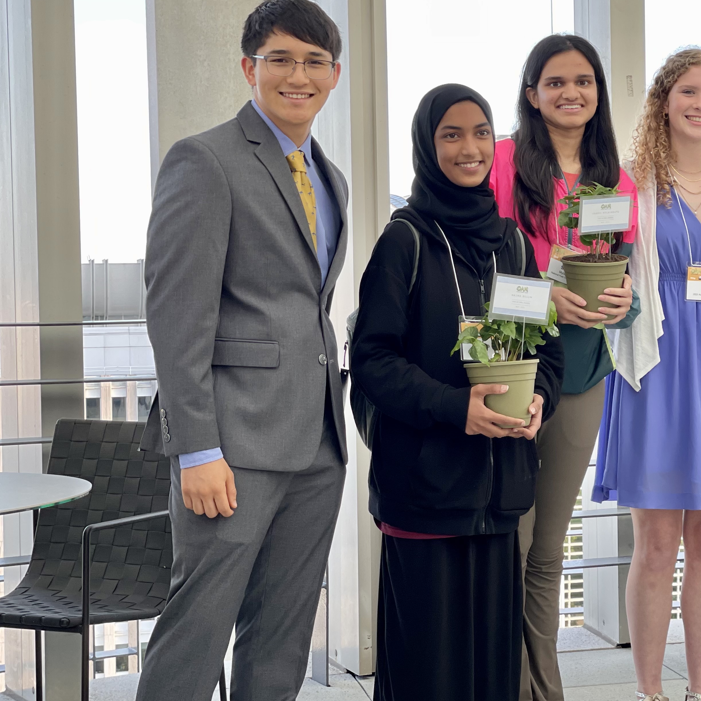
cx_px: 579
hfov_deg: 22.4
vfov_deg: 22.8
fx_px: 1741
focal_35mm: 76
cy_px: 339
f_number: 2
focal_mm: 6
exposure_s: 1/122
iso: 40
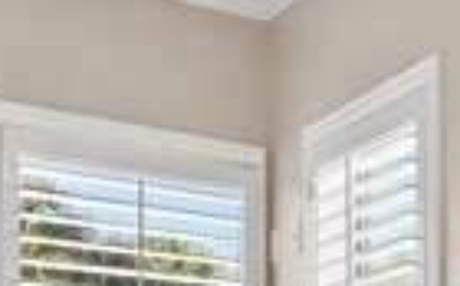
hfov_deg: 21.3
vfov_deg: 14.2
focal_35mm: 84
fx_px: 1051
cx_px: 660
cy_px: 467
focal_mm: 10
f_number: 8
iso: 800
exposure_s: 1/15
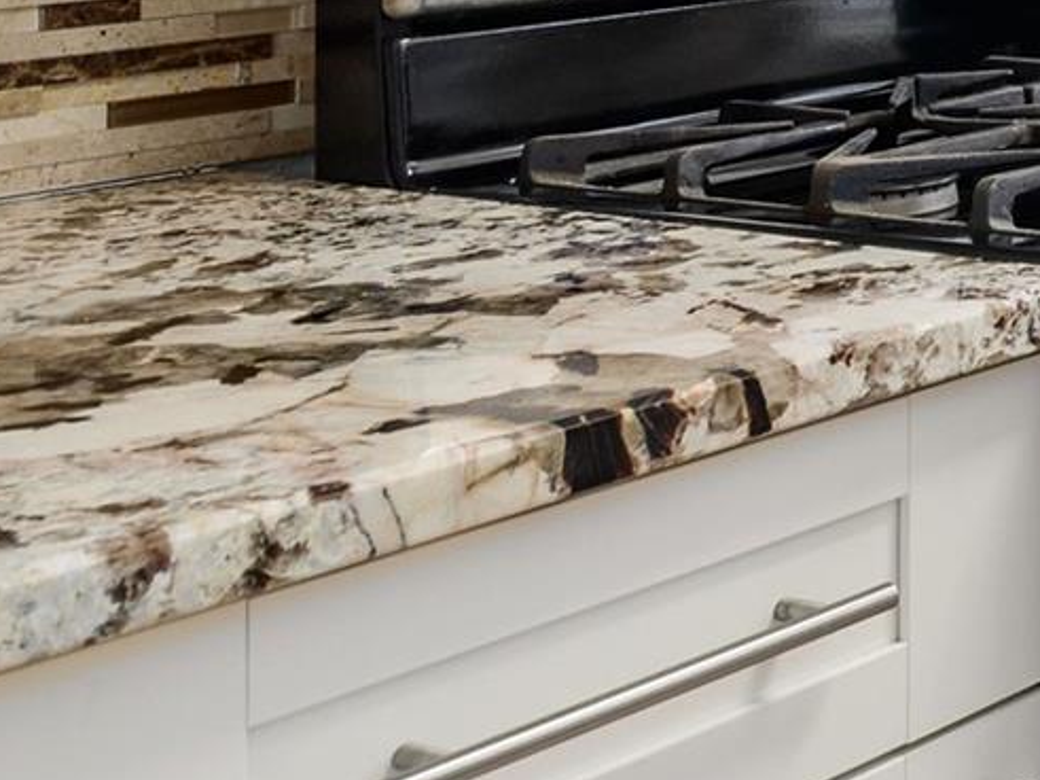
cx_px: 2057
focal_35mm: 78
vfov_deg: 17.6
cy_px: -267
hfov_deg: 17.8
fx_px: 2343
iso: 100
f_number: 8
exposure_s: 1.6
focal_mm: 13
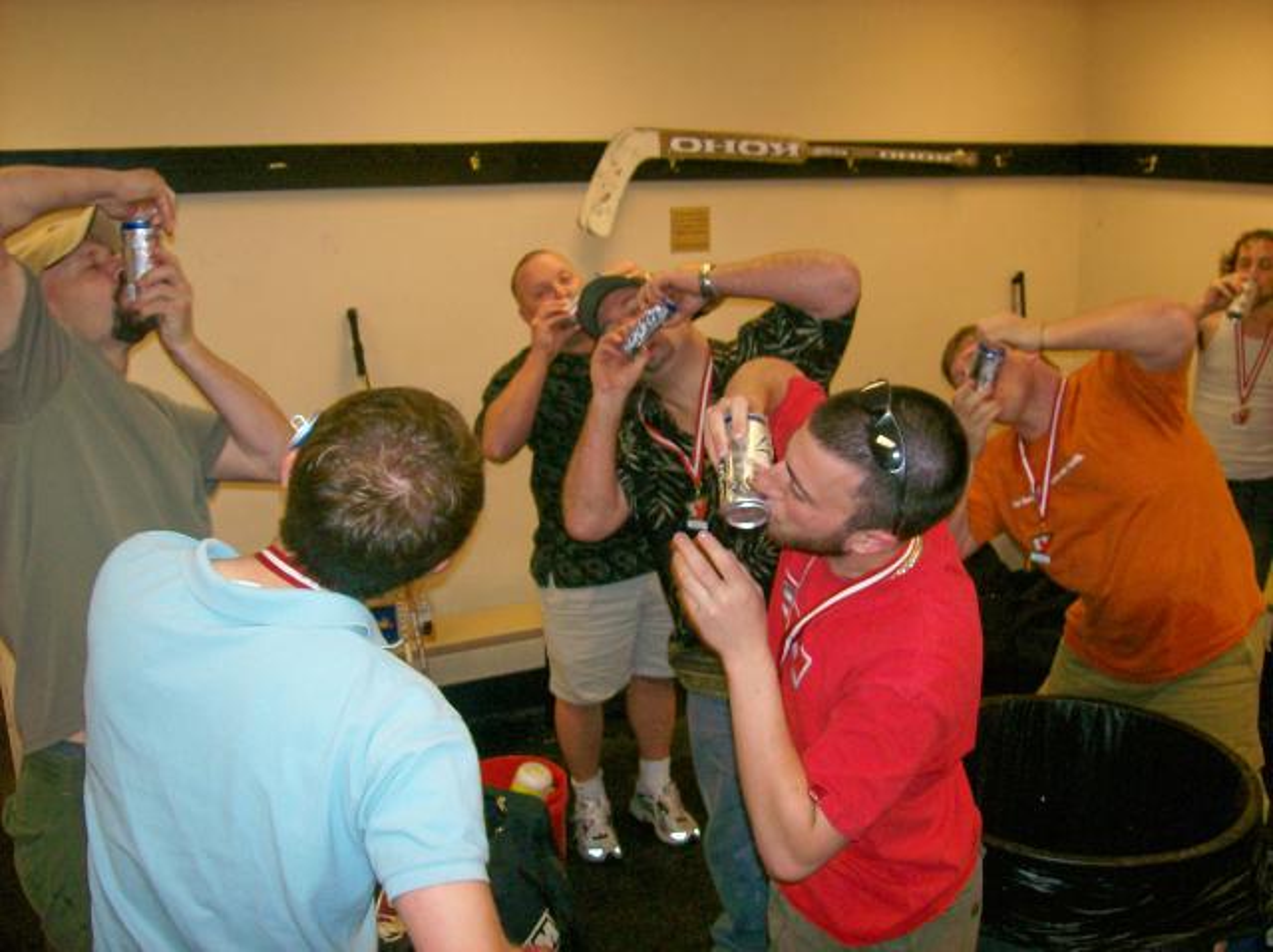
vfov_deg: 39.6
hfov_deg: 51.4
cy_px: 476
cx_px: 636
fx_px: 1323
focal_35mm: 36
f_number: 2.7
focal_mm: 6
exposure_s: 1/64
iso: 80
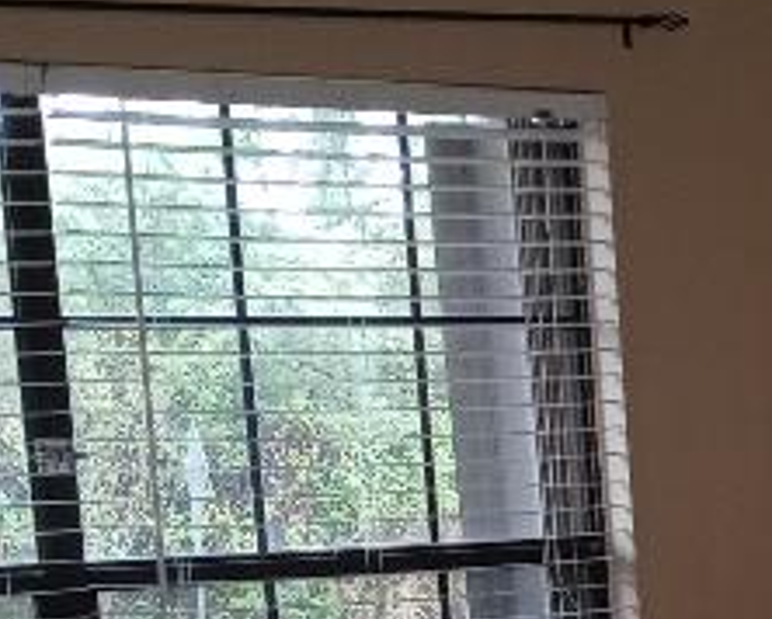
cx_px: 1245
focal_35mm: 126
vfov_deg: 11.8
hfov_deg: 14.0
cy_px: 897
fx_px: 2881
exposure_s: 1/30
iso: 150
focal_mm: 3.61
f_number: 1.8
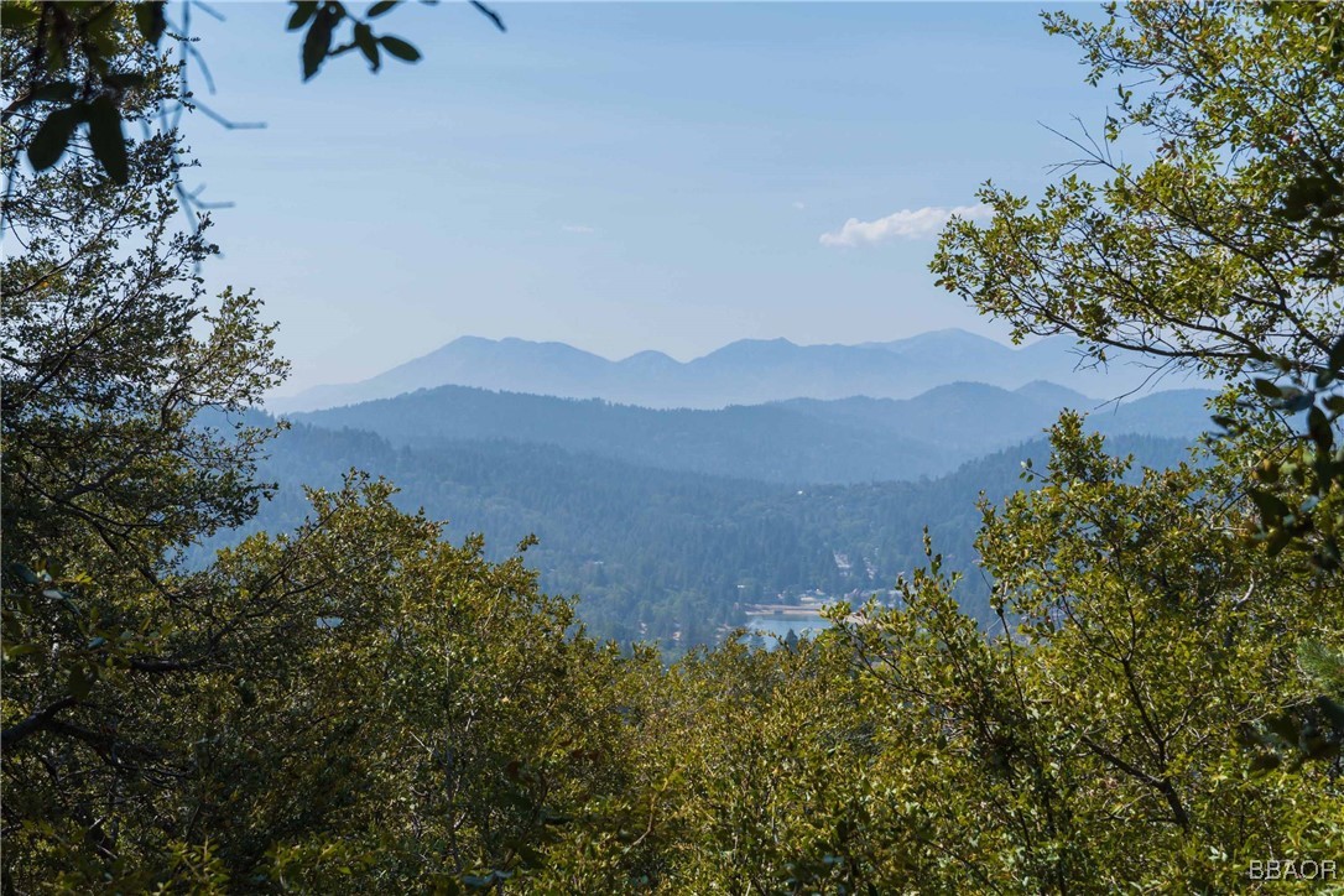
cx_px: 672
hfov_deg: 33.4
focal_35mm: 60
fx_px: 2240
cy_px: 448
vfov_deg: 22.6
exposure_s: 1/640
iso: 125
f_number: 5.6
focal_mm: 40
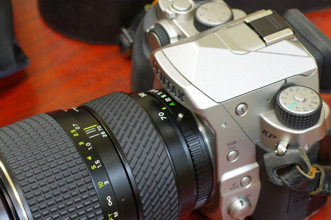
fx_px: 965
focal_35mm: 105
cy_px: 146
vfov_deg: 13.0
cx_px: 91
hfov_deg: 19.3
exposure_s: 1/10
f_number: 5.6
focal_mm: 35
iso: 800
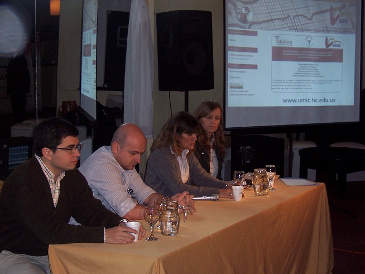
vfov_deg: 20.2
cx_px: 182
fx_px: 770
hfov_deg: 26.7
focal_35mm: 73
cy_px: 137
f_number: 4.3
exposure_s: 1/90
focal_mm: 12.1
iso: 140
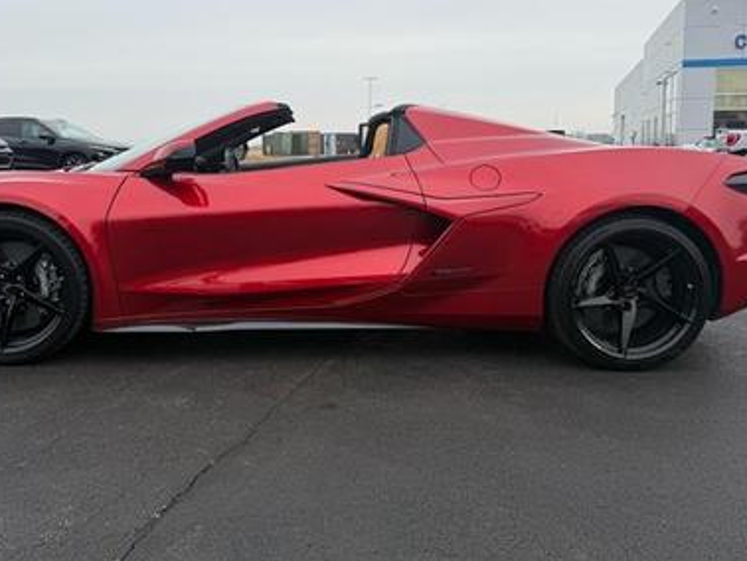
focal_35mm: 32
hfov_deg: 56.5
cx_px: 316
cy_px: 211
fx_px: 691
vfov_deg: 43.9
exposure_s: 1/2000
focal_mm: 6.76
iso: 80
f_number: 1.78
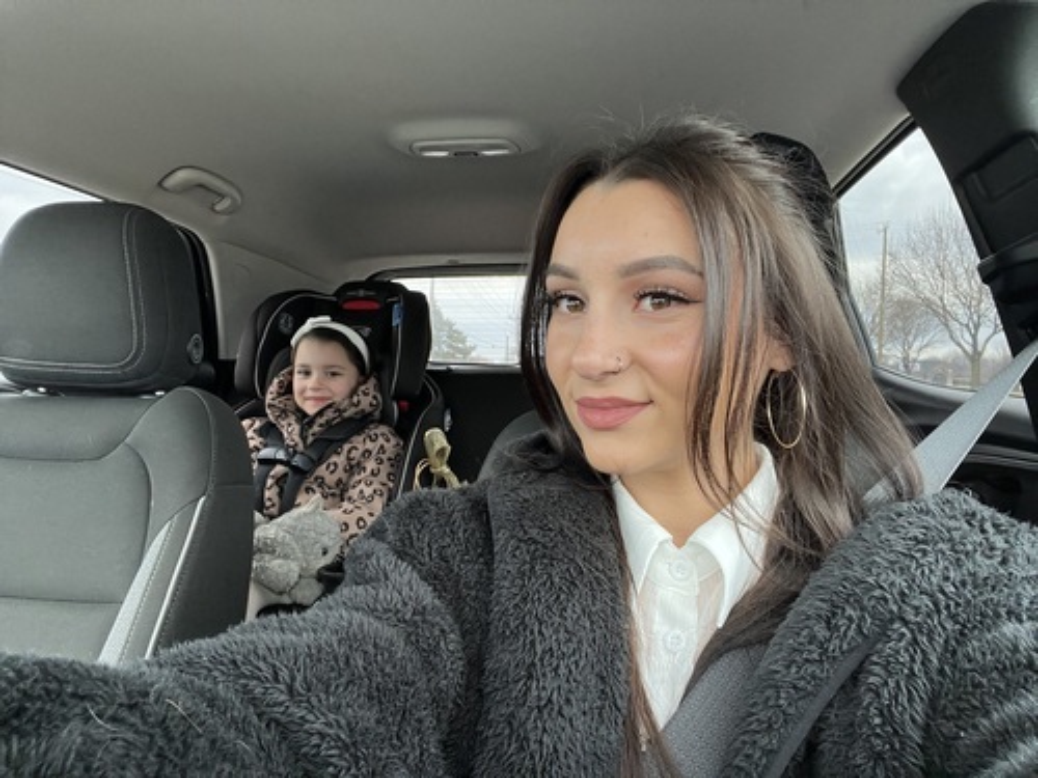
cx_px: 519
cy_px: 389
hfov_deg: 73.9
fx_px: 690
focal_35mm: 23
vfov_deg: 58.9
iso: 125
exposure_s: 1/60
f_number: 2.2
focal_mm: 2.71
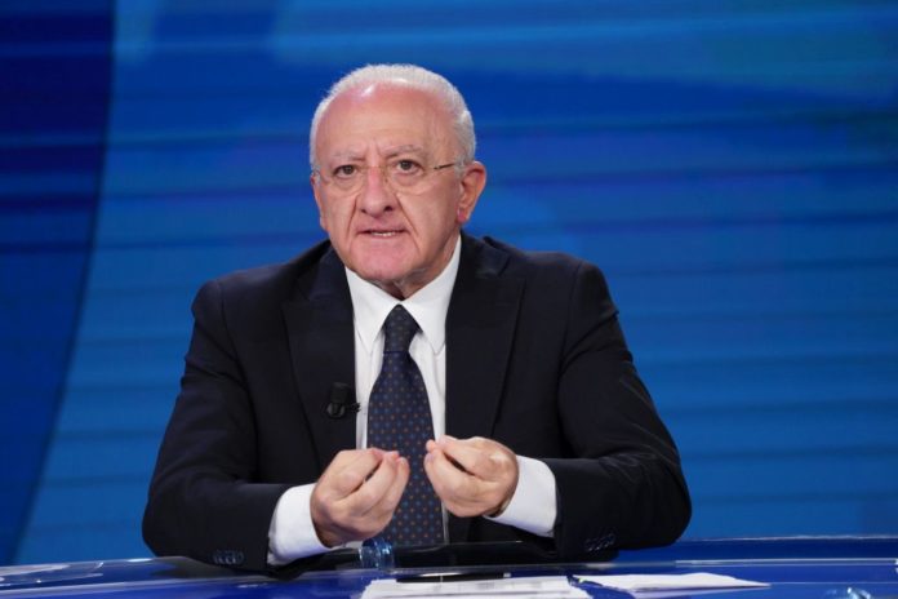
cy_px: 300
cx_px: 449
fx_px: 8530
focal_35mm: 342
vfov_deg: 4.0
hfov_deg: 6.0
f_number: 6.3
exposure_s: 1/250
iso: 3200
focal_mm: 342
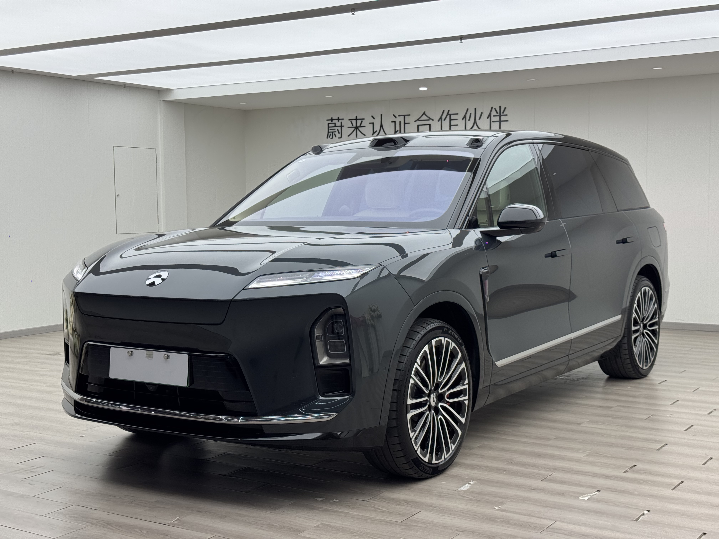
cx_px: 360
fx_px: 997
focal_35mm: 48
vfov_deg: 30.3
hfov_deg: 39.7
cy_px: 270
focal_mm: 6.76
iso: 125
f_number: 1.78
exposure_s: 1/442
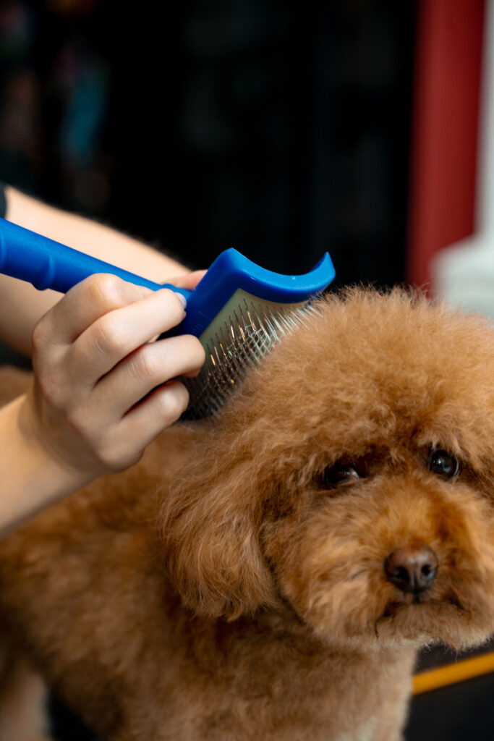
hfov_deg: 18.2
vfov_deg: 27.0
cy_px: 370
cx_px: 247
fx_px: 1543
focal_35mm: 75
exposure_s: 1/160
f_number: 4.5
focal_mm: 75
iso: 500
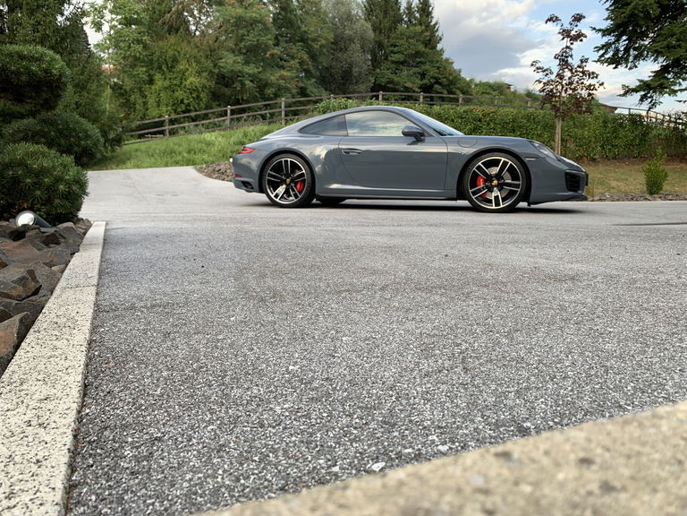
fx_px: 516
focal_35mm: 26
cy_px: 258
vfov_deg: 53.1
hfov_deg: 67.3
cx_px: 344
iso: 25
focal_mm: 4.25
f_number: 1.8
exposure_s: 1/192
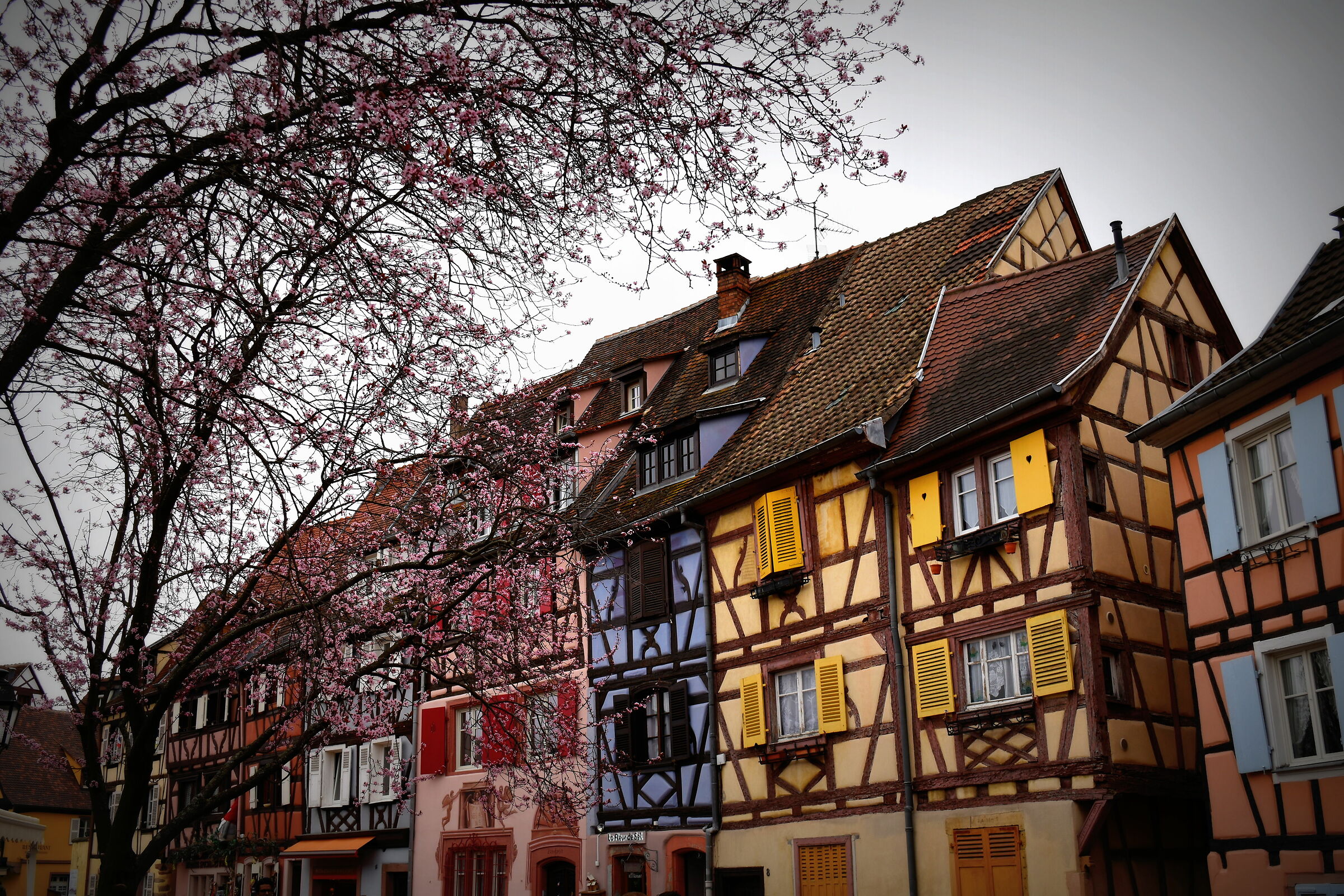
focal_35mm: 36
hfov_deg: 53.1
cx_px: 672
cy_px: 448
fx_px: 1344
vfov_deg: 36.9
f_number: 7.1
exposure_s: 1/200
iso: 125
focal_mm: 24
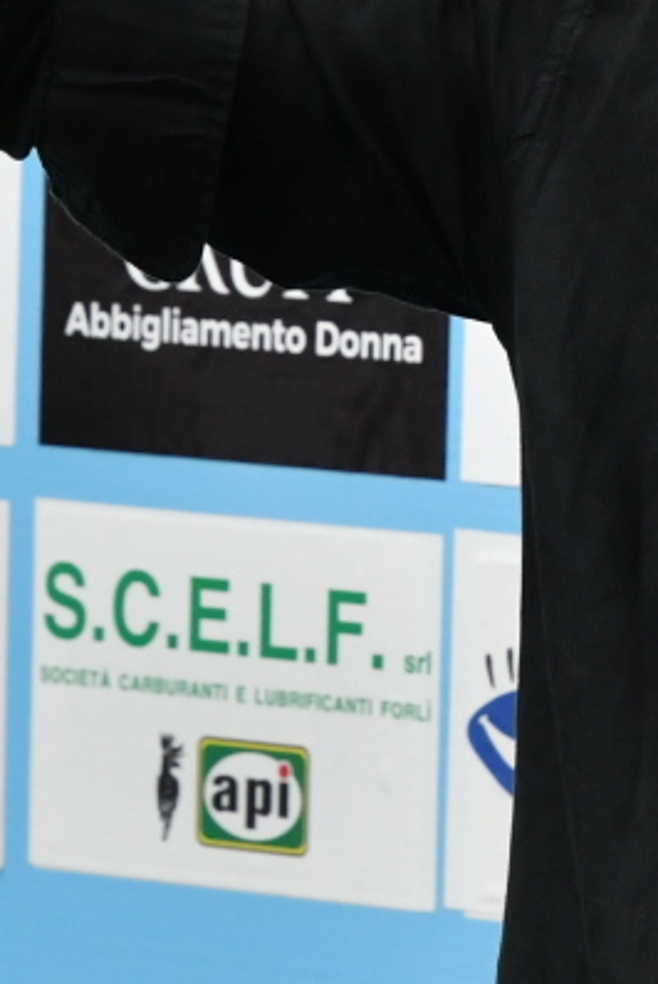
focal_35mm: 488
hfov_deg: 2.8
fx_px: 13355
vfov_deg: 4.2
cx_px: 643
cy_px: 77
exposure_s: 1/400
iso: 1000
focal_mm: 80
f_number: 6.3
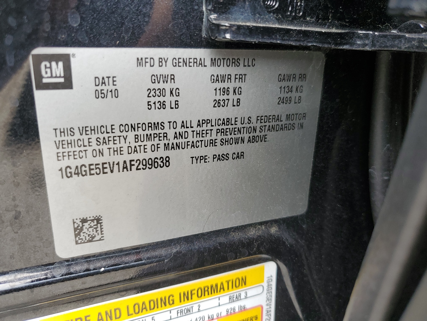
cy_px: 160
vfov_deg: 53.1
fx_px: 321
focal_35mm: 26
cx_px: 214
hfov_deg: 67.3
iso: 50
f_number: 1.5
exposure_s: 1/189
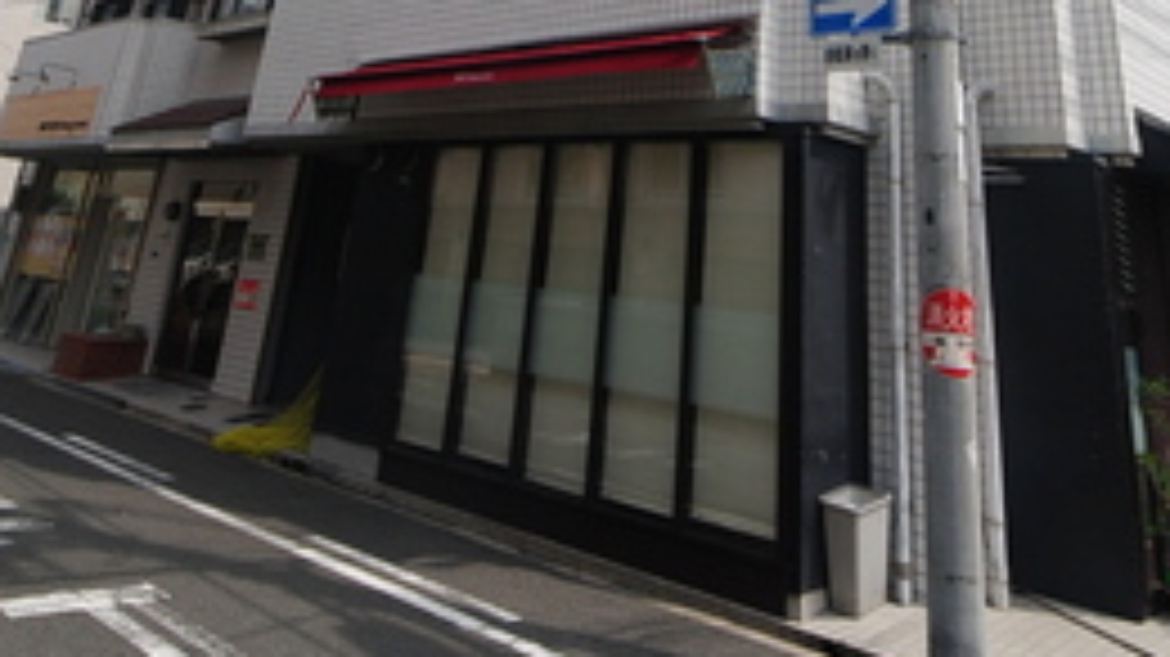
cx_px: 644
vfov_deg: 30.2
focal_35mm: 31
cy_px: -189
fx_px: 961
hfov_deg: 62.5
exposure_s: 1/250
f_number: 10
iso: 200
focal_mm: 8
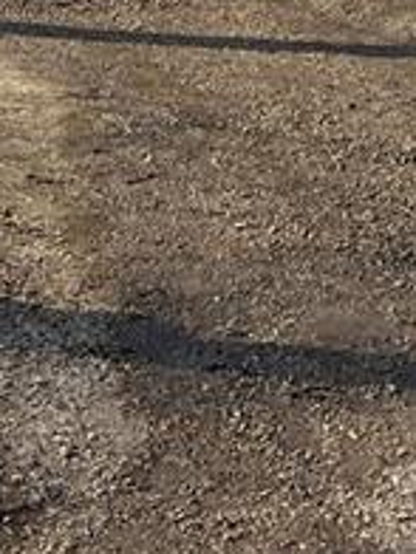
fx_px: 2179
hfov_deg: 10.9
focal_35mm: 136
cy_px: -317
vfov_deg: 13.5
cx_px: 340
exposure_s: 1/3623
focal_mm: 5.1
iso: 50
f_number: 1.6
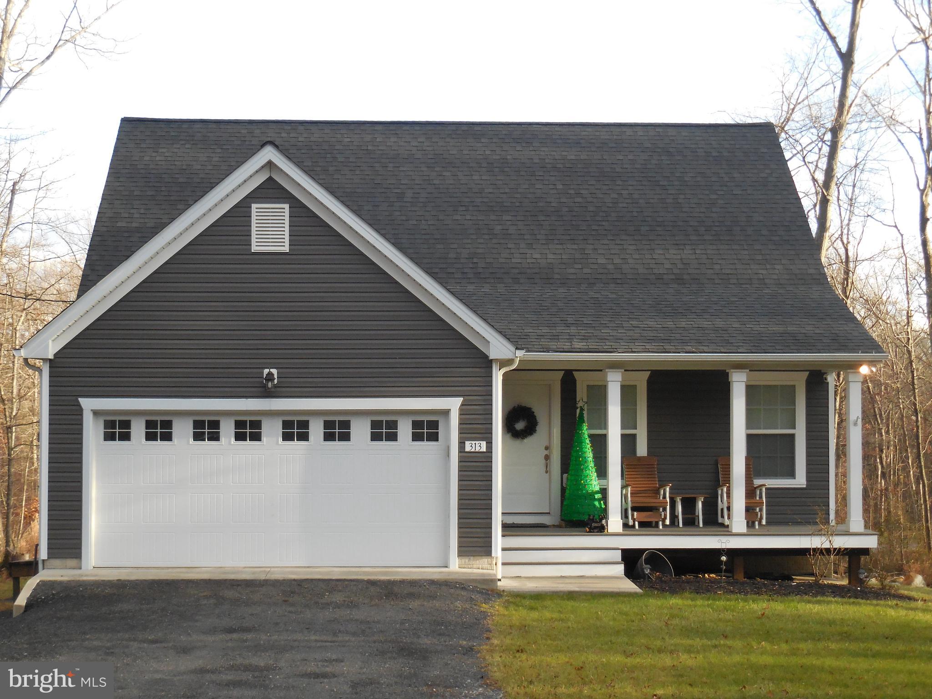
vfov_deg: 24.0
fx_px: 1642
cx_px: 466
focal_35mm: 61
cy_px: 350
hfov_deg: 31.7
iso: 320
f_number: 4.5
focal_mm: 11
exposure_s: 1/250
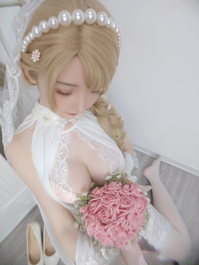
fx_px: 192
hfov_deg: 54.9
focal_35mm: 25
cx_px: 100
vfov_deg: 69.4
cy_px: 132
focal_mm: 4.36
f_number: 1.8
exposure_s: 1/25
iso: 80
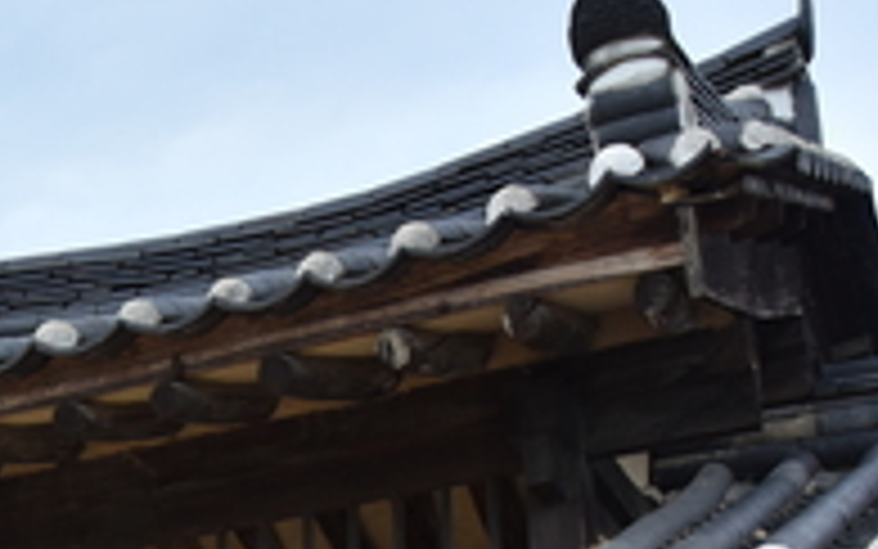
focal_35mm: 88
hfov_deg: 22.3
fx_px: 2106
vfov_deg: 13.6
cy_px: 925
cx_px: -81
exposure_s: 1/640
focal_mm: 24
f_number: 8
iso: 400
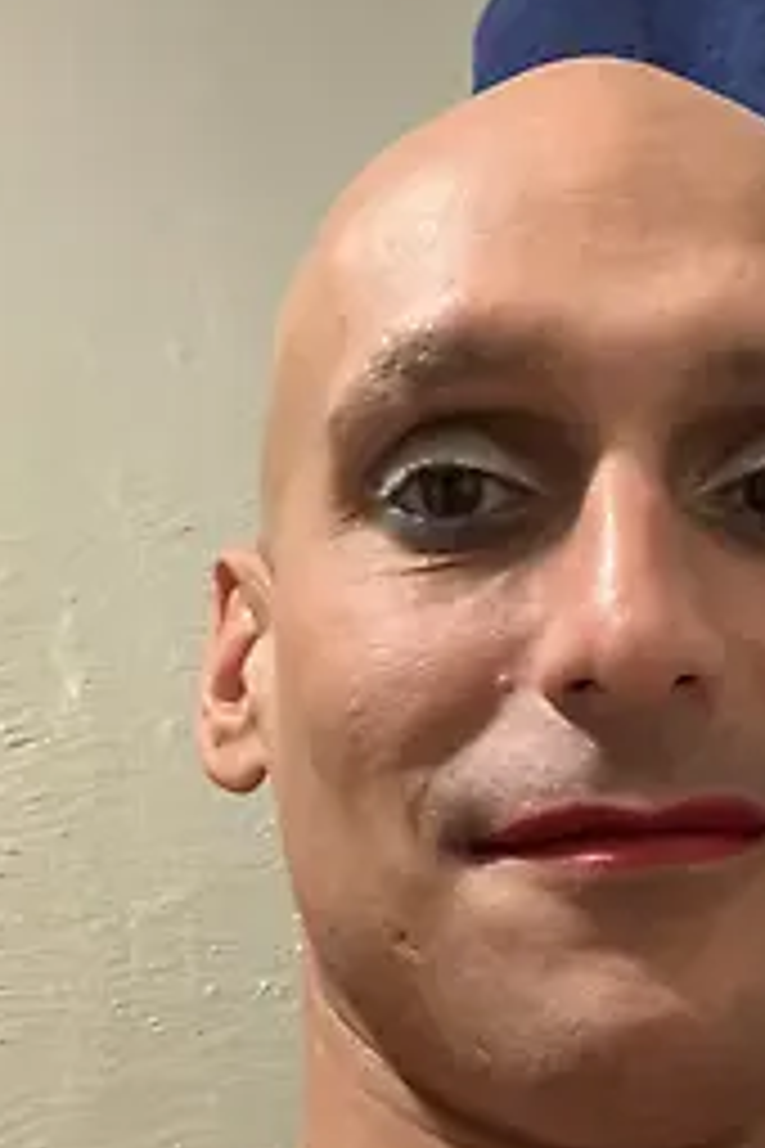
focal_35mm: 73
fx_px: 2327
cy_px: 711
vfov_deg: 27.6
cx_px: 338
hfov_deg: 18.7
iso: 400
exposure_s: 1/30
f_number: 2.2
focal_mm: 2.87
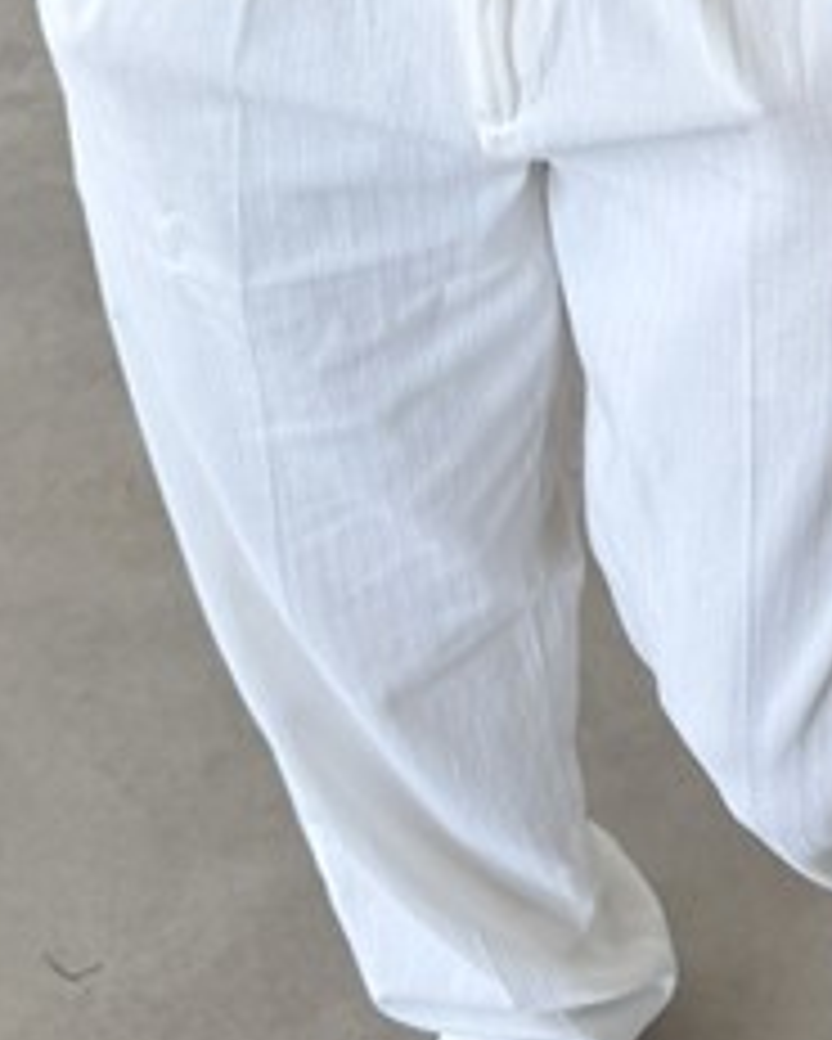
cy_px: -329
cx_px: 504
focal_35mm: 81
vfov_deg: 21.2
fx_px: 2492
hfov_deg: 18.9
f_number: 1.78
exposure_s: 1/211
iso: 64
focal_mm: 6.76
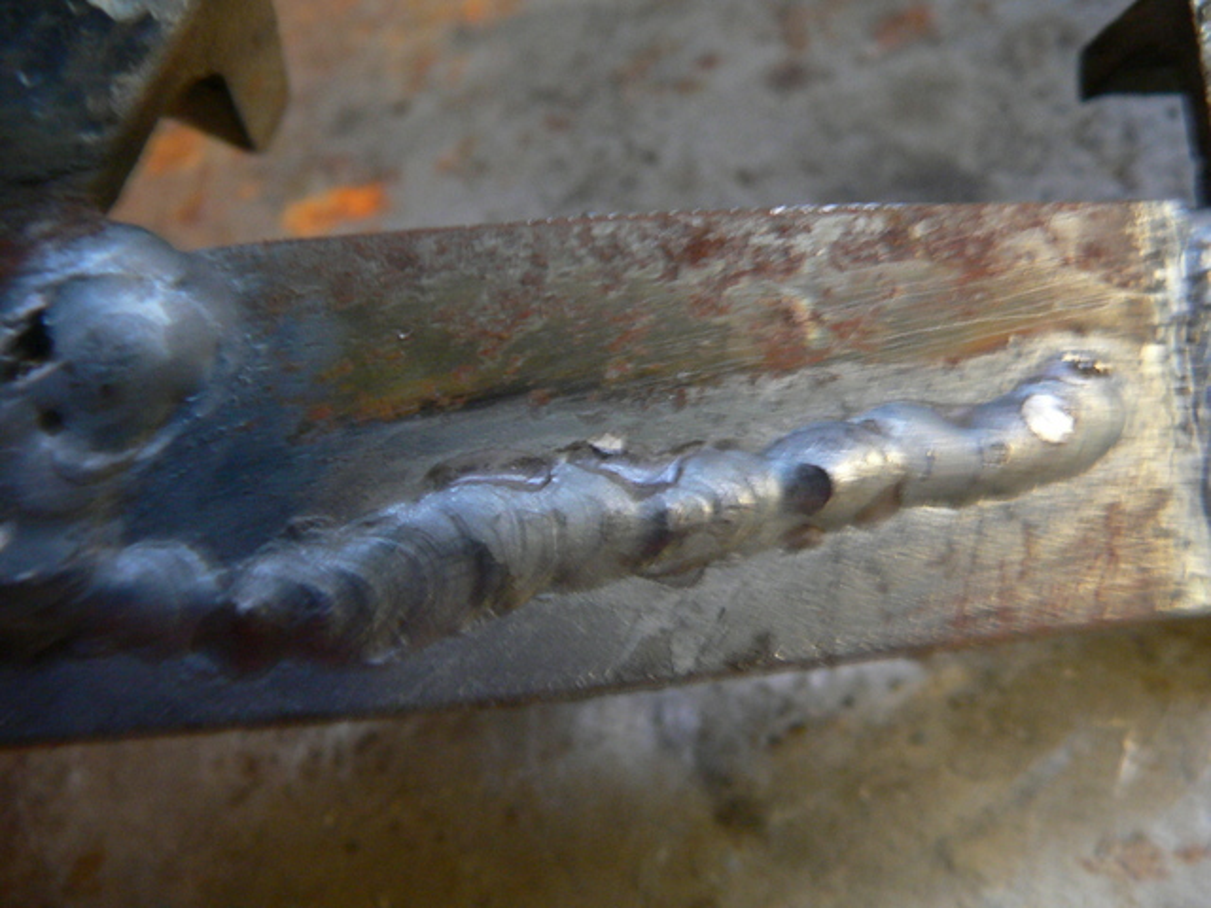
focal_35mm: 36
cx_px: 606
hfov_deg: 51.4
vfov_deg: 39.7
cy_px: 454
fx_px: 1259
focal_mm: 6
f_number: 2.8
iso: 200
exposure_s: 1/4
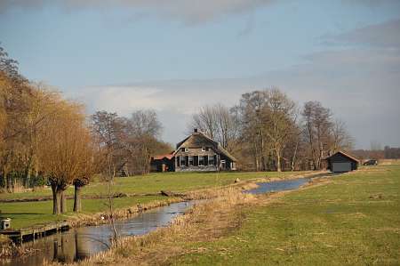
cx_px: 200
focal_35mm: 150
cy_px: 133
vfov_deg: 9.1
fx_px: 1665
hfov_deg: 13.7
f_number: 5.6
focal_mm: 100
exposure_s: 1/1600
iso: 320
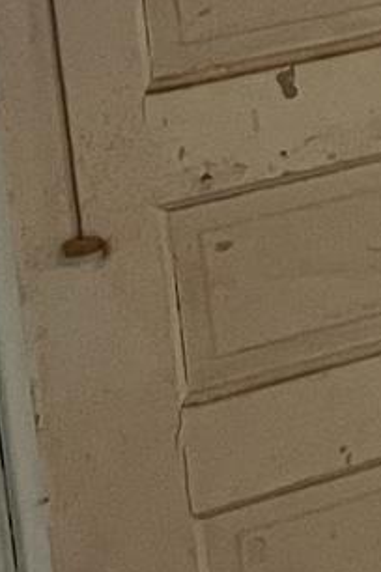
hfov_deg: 6.1
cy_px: -318
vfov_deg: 10.9
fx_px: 2873
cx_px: 1634
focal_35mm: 181
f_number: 1.5
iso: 400
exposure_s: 1/40
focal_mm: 5.7
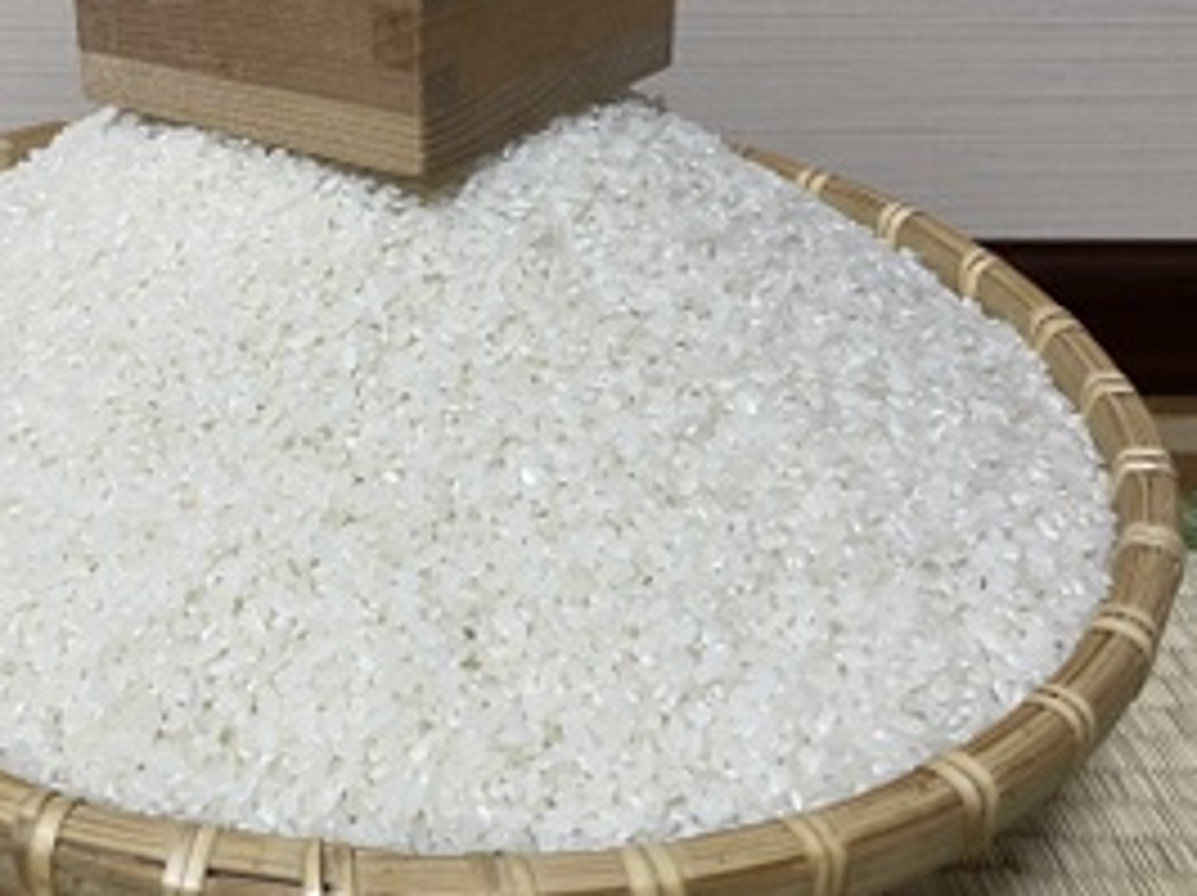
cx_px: 346
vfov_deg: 30.7
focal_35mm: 47
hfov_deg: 39.7
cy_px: 315
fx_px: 1624
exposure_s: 1/50
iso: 100
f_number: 1.6
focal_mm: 4.2
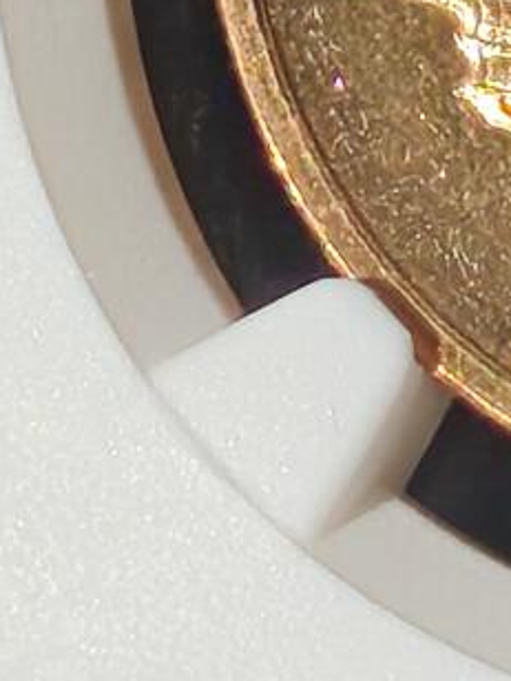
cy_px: -825
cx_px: 781
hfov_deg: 2.6
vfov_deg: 3.5
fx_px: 11160
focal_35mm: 567
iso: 50
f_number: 1.5
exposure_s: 1/4180
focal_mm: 4.94
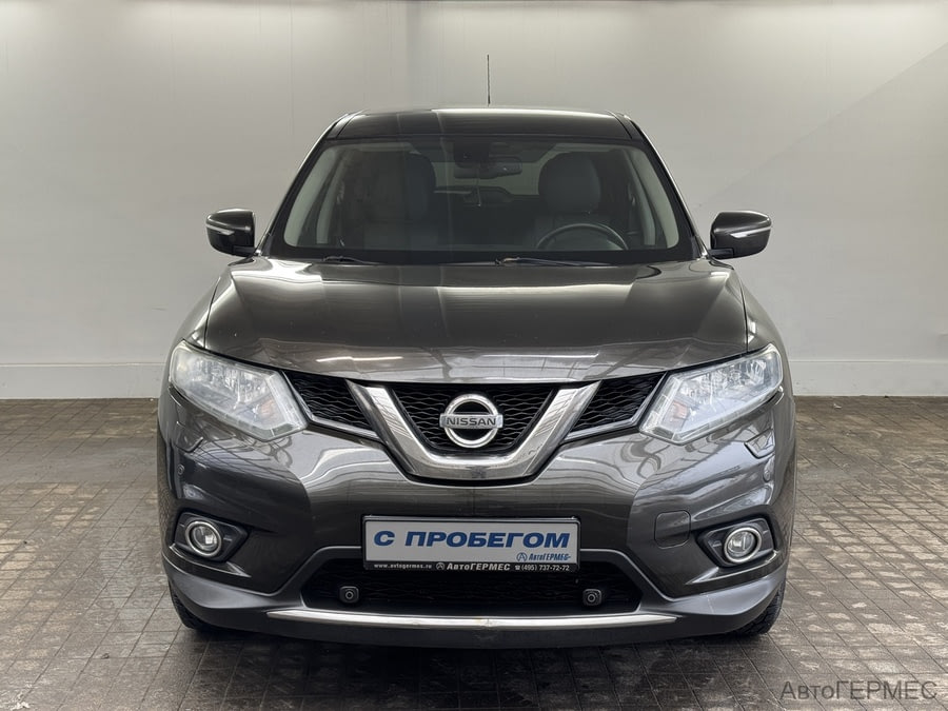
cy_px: 356
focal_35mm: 48
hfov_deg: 39.7
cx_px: 474
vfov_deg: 30.3
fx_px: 1315
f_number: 1.78
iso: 64
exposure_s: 1/100
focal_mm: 6.76
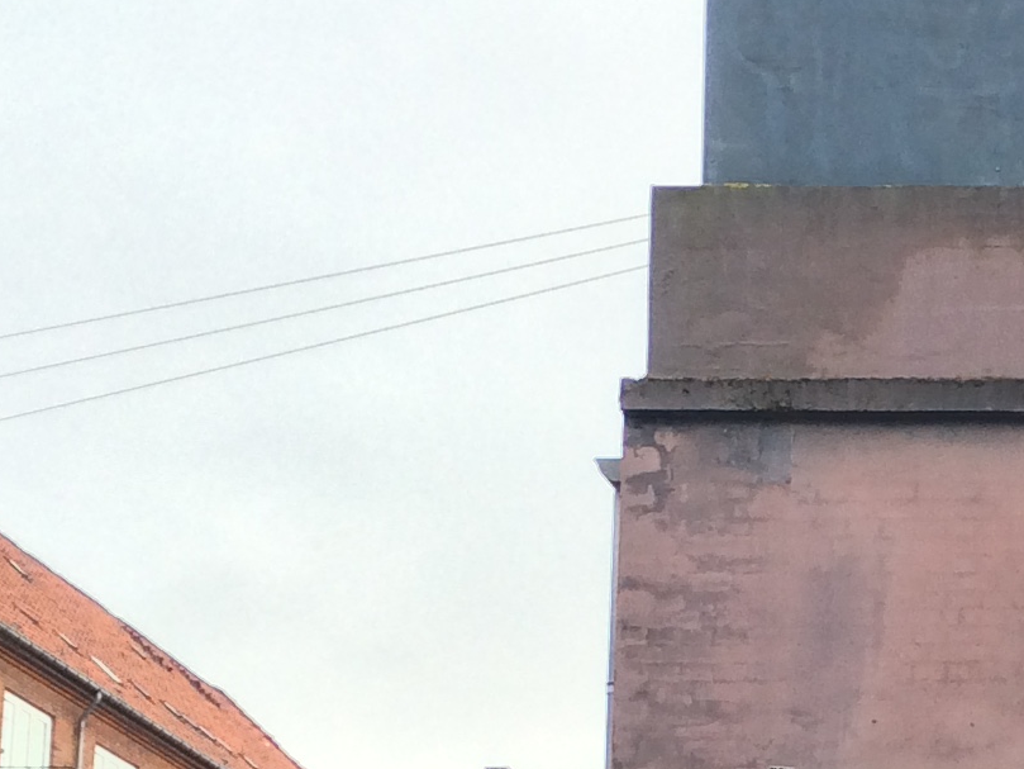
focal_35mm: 117
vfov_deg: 12.3
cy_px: 967
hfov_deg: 15.8
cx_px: 1420
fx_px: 3462
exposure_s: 1/197
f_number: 2.2
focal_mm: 4.15
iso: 32
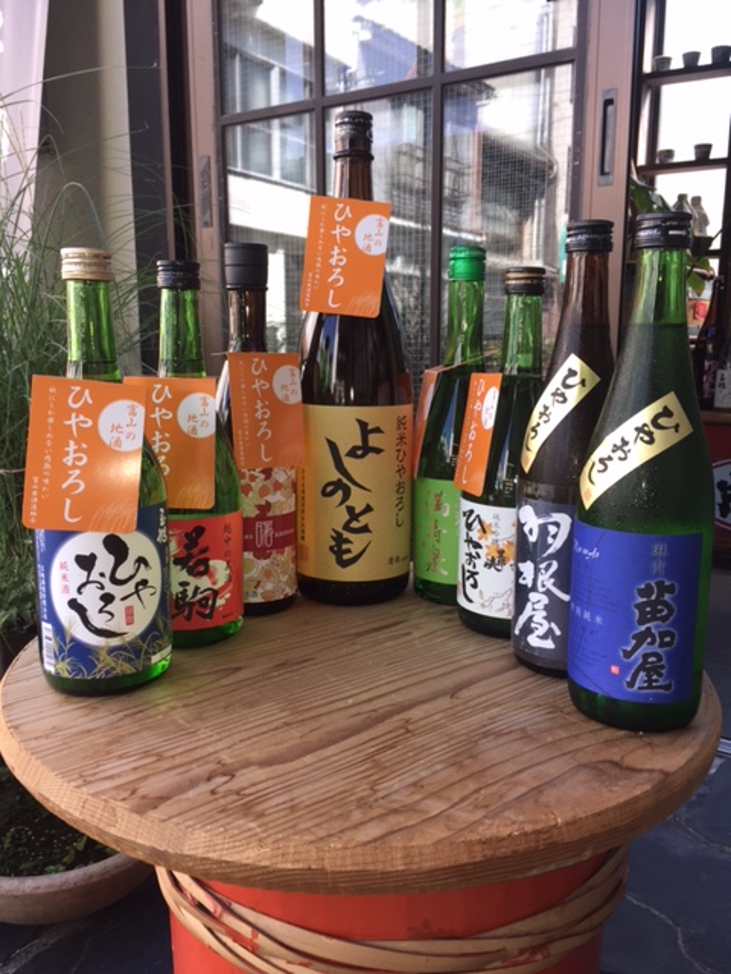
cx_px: 366
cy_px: 487
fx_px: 817
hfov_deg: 48.2
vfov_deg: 61.7
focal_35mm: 29
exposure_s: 1/120
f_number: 2.2
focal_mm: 4.15
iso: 32
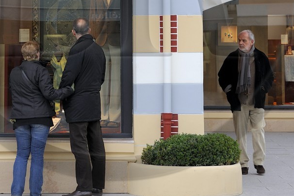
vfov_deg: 7.3
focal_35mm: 186
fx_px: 1517
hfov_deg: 11.1
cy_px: -23
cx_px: 116
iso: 200
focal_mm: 70
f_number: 4
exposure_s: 1/60
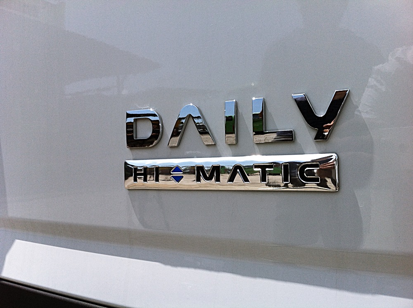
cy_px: 154
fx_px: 417
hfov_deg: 52.7
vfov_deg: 40.6
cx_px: 206
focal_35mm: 35
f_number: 2.8
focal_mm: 3.85
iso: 80
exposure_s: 1/2011
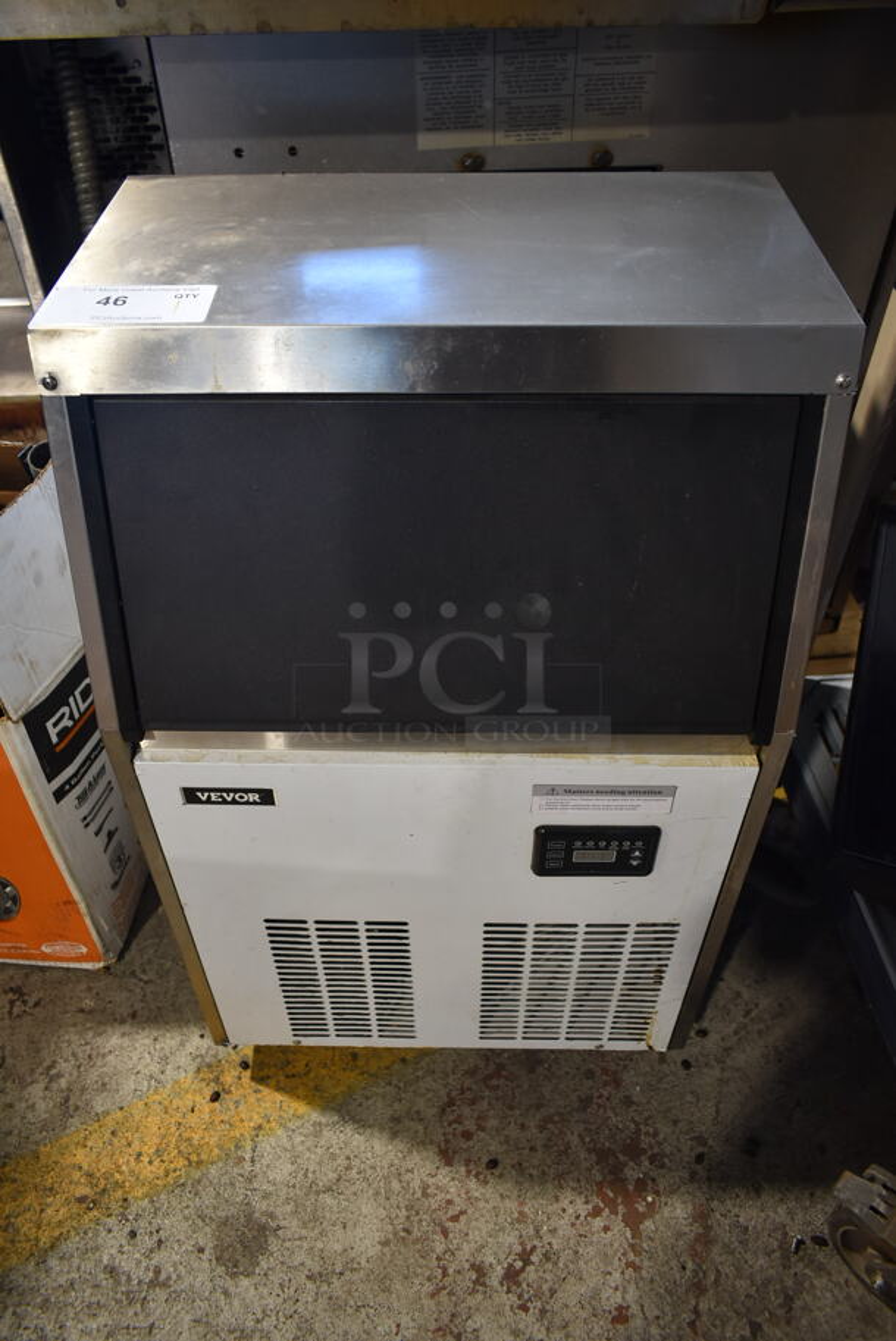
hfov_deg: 48.0
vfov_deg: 67.3
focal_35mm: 27
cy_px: 670
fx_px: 1006
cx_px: 448
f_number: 3.5
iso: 560
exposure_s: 1/30
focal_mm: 18
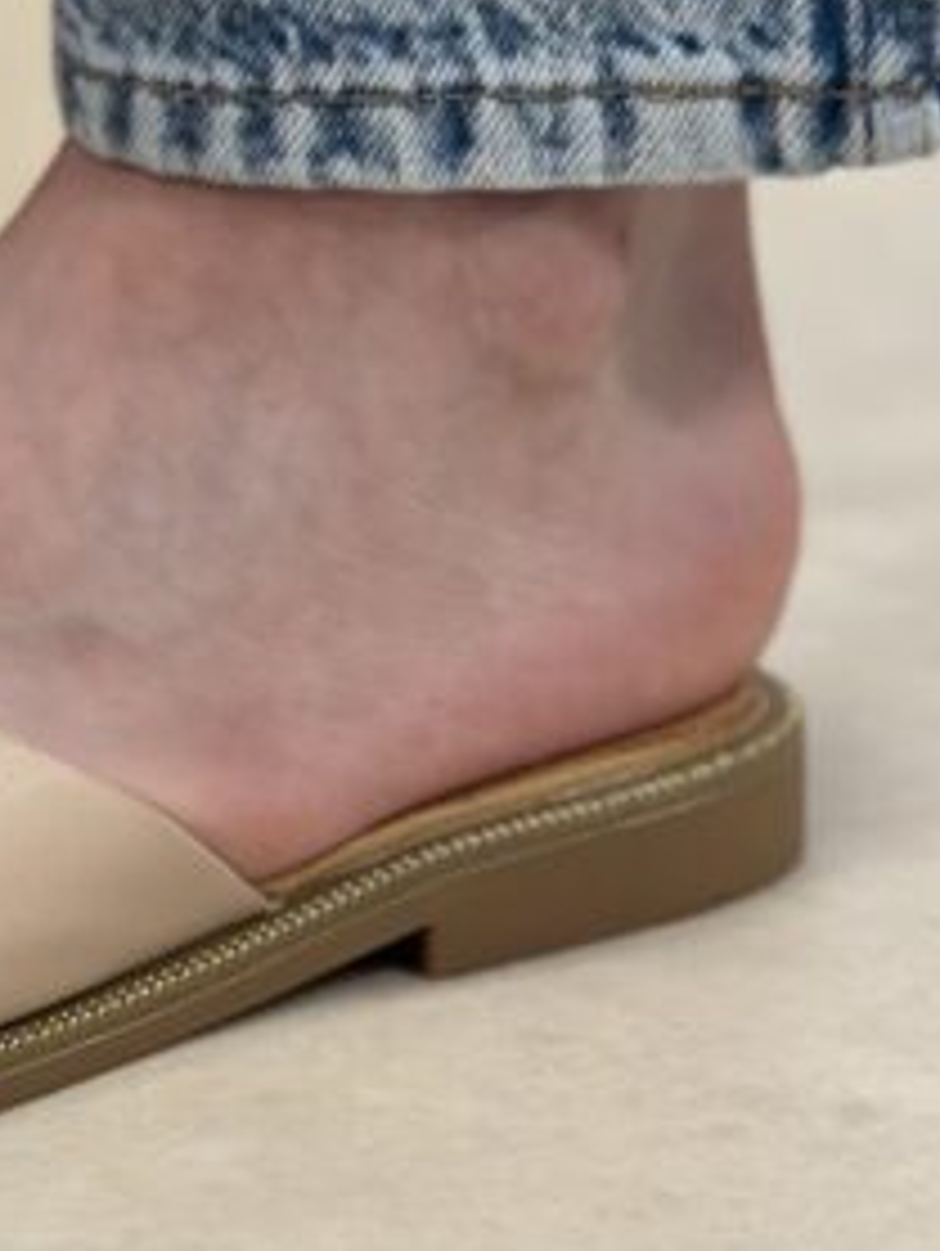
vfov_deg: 14.1
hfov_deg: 10.6
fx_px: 4989
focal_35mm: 138
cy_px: 81
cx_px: -220
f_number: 1.78
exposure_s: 1/100
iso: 200
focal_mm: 6.86
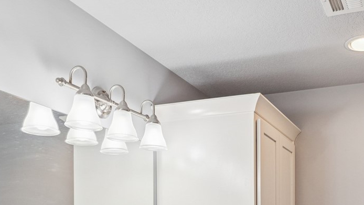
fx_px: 415
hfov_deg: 45.6
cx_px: 275
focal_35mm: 43
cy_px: 240
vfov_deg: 25.2
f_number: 2.8
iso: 400
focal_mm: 14
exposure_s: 1/500
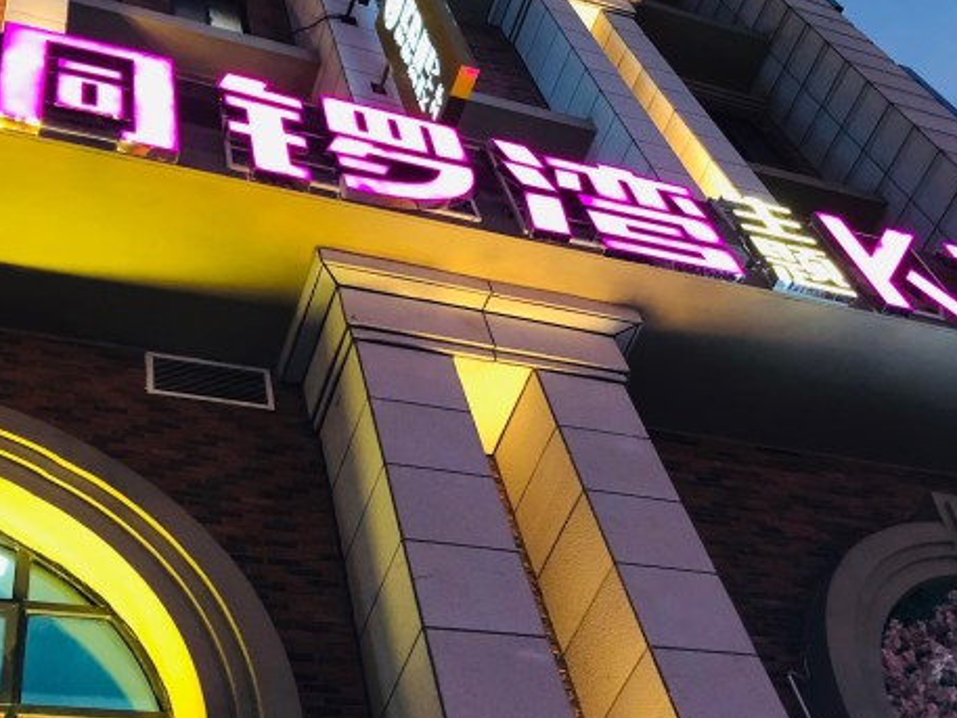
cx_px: 477
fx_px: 1272
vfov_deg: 31.5
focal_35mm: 46
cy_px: 298
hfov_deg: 41.2
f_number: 1.8
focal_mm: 3.99
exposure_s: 1/7
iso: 100
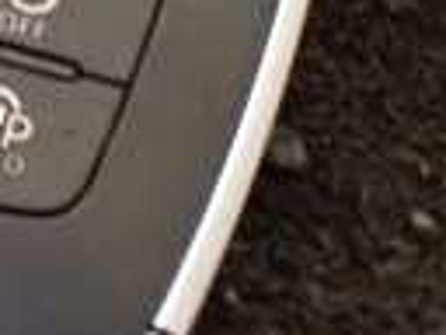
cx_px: -404
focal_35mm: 141
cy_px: -174
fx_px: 1817
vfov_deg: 10.2
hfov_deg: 12.5
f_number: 2.3
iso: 1600
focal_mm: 5.4
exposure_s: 1/20
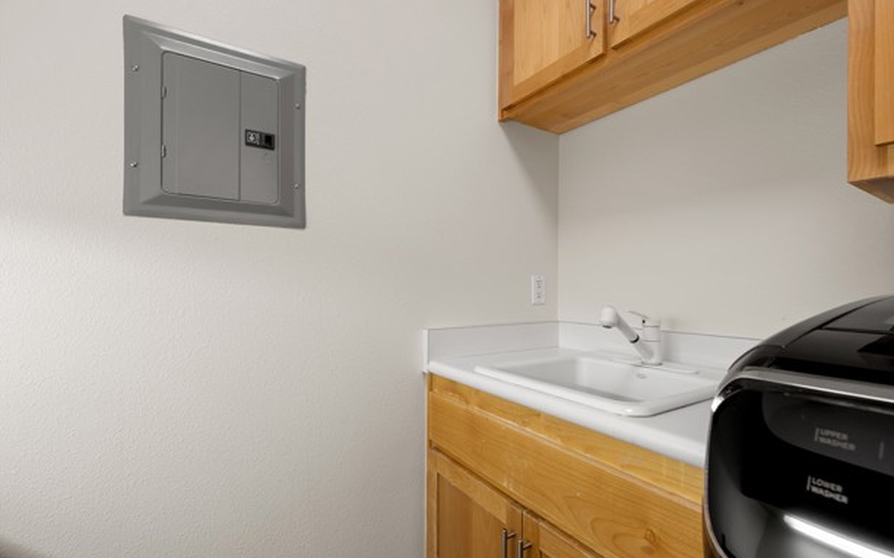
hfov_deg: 95.9
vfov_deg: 69.4
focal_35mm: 17
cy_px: 296
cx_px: 465
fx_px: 403
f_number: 8
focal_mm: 15.5
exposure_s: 2
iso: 100
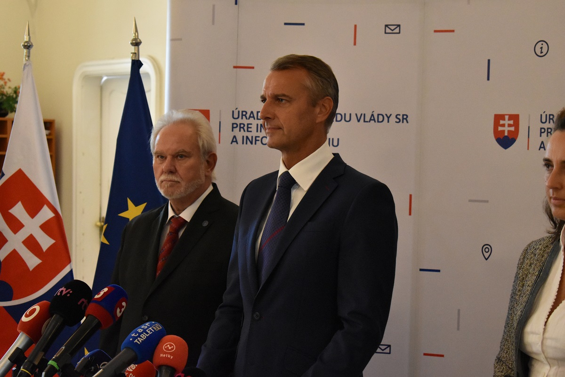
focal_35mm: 82
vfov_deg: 16.6
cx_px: 282
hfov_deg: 24.6
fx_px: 1295
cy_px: 188
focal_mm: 55
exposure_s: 1/125
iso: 5000
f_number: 5.6
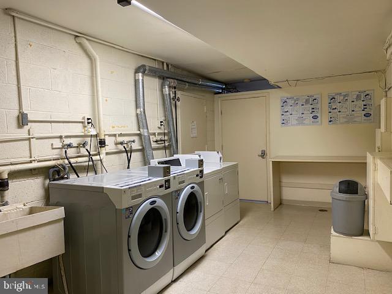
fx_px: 294
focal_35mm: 26
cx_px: 196
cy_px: 147
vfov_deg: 53.1
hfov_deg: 67.3
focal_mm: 4.25
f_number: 1.8
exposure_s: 1/60
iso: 100
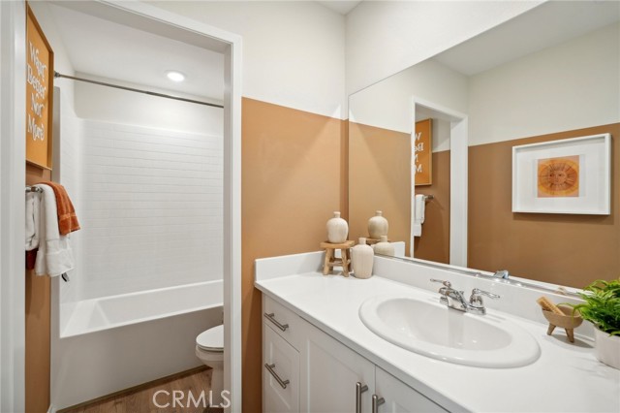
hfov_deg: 96.8
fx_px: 275
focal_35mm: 16
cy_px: 206
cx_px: 310
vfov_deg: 73.7
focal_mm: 16
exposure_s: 1/10
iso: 400
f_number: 8
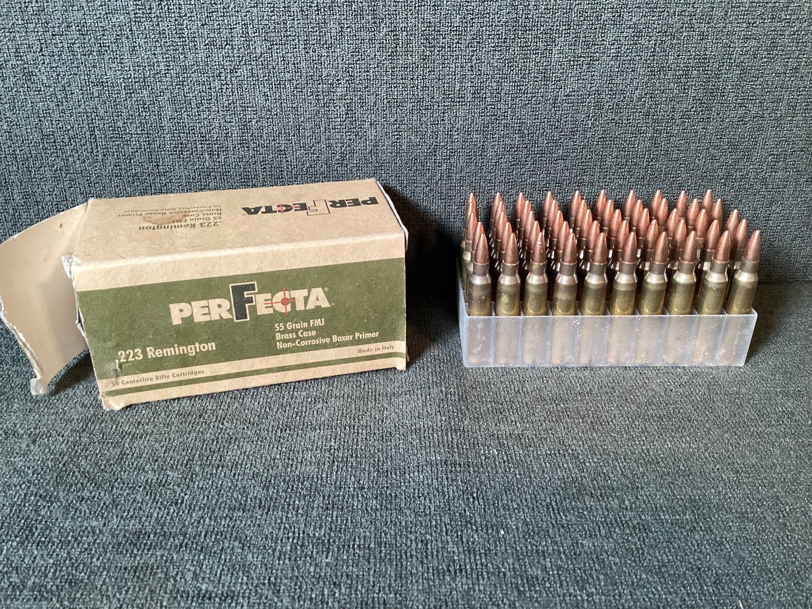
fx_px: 727
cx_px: 406
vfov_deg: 45.4
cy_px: 304
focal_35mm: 31
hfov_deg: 58.3
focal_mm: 3.3
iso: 250
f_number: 2.4
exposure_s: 1/50
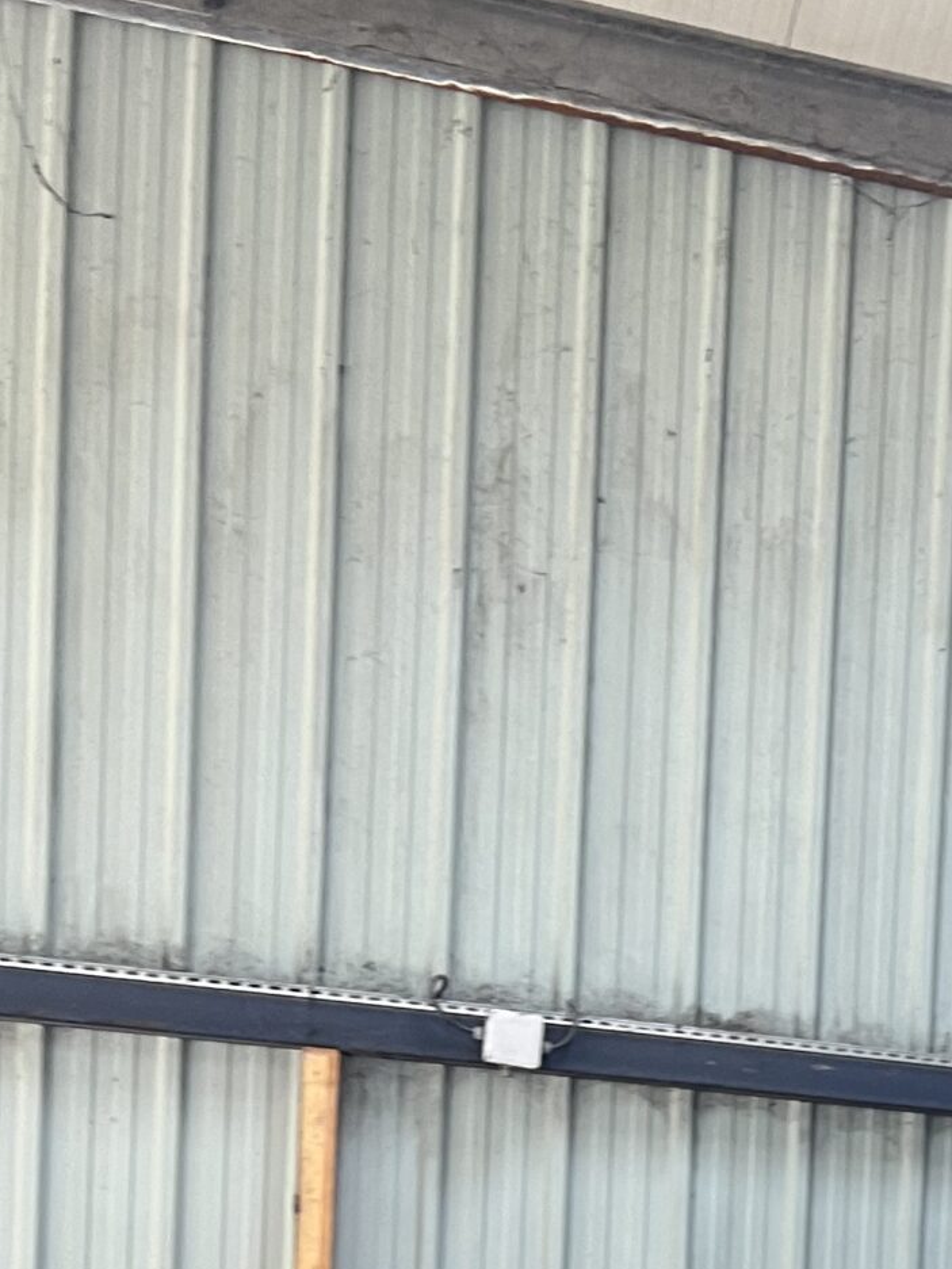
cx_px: 1235
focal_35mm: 71
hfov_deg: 19.2
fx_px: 2603
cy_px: 1560
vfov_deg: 24.6
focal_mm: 5.7
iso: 125
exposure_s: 1/64
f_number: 1.5
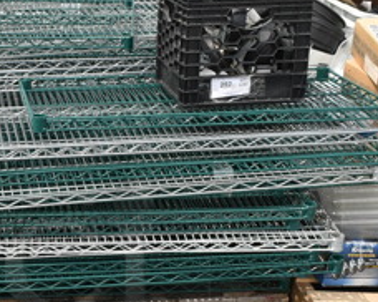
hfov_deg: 23.4
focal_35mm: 79
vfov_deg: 19.0
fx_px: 886
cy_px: 264
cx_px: 36
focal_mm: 21
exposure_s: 1/500
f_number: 8
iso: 200
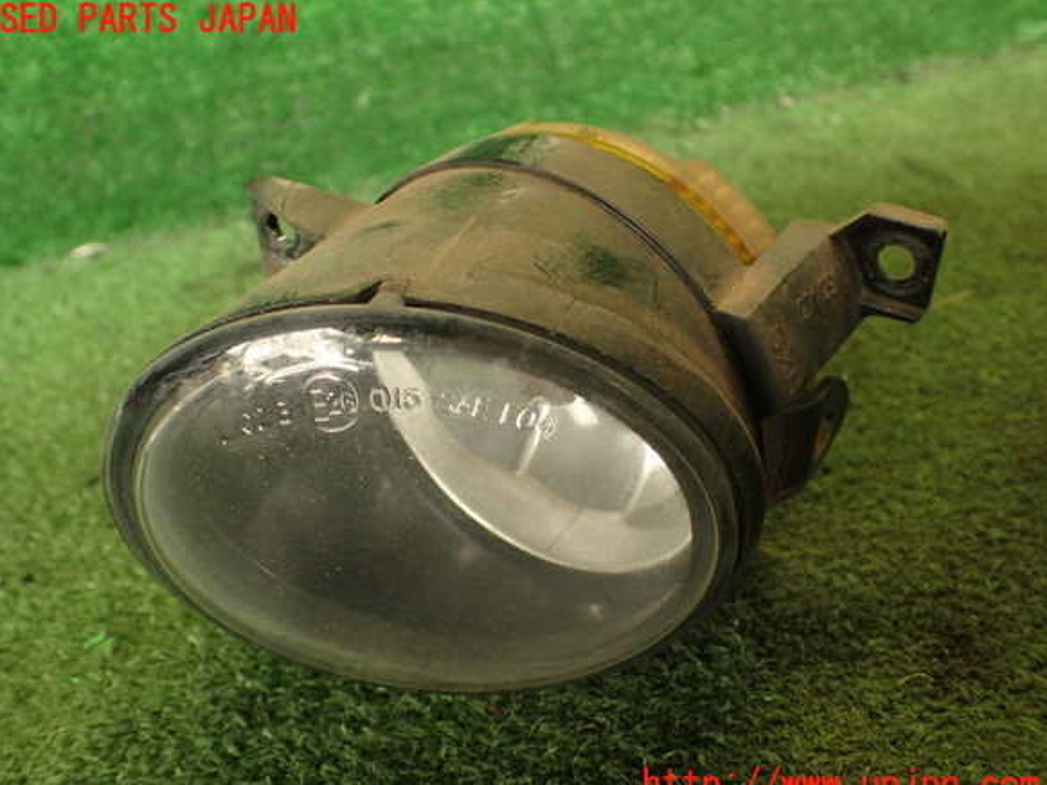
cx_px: 509
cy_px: 403
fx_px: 998
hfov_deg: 55.4
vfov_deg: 42.9
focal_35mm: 33
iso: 200
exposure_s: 1/40
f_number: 2.4
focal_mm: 5.79
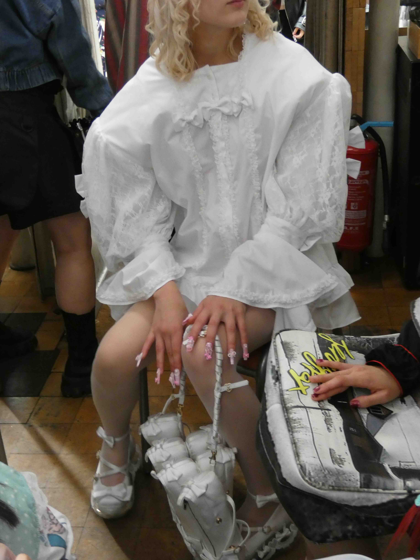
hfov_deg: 30.3
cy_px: 280
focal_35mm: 48
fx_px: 777
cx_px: 210
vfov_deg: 39.7
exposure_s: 1/80
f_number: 3.8
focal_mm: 8.6
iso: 1000
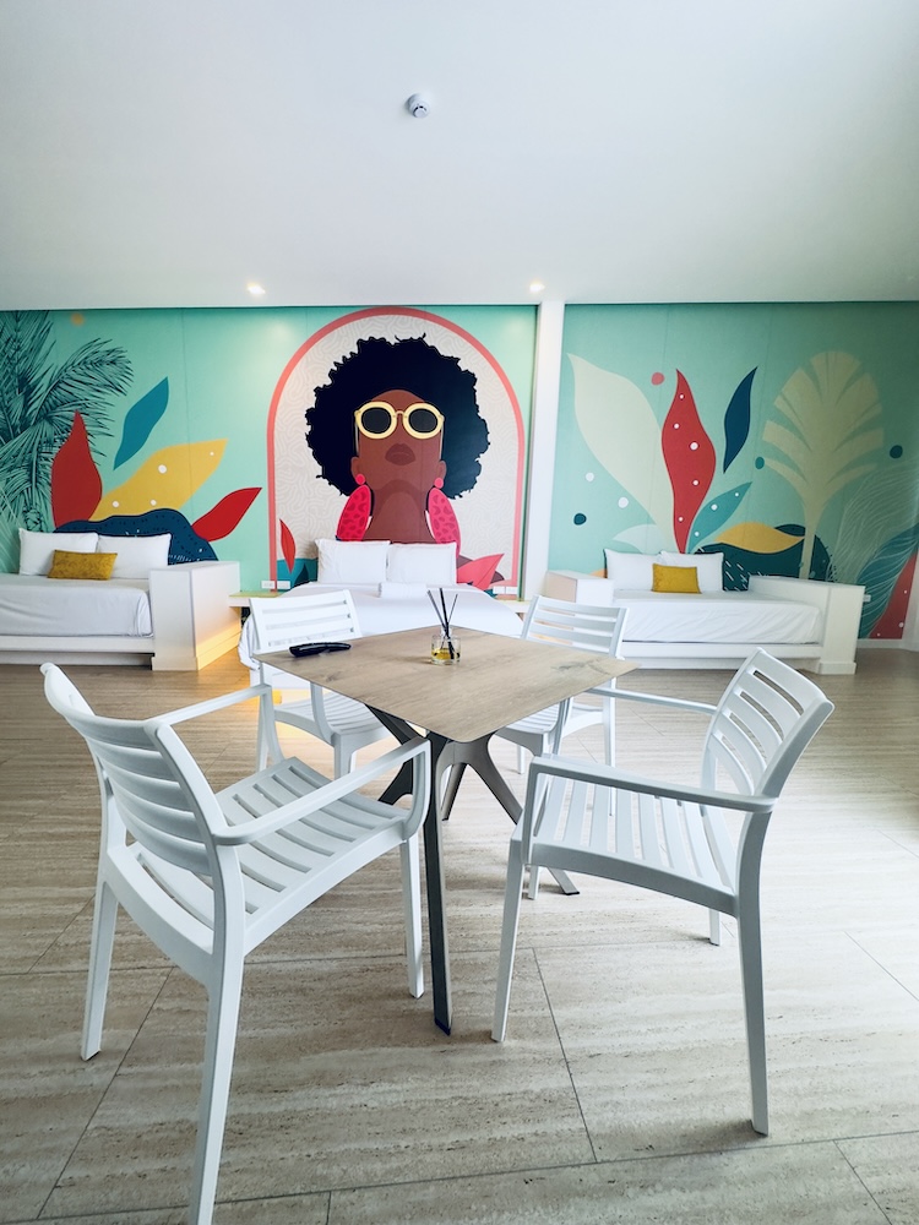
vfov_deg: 102.1
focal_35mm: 14
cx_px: 460
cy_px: 612
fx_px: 496
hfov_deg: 85.7
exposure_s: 1/120
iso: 160
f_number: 2.2
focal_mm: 2.22
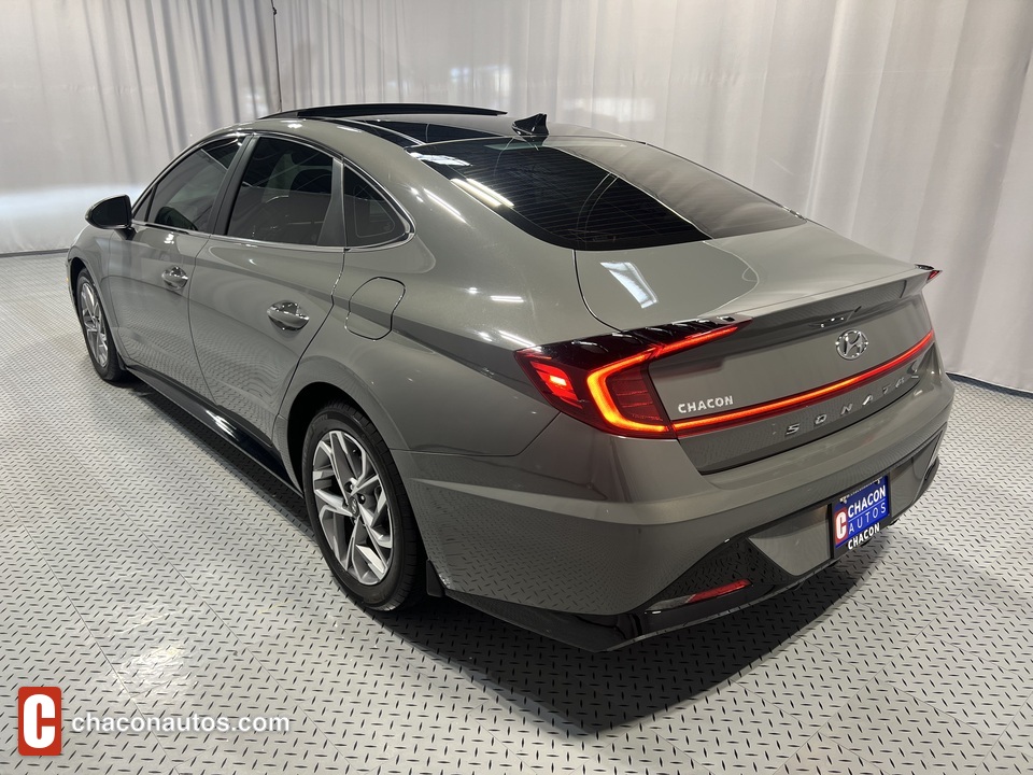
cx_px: 516
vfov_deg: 53.1
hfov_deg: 67.3
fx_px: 776
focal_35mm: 26
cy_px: 388
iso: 64
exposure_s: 1/60
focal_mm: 5.7
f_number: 1.5
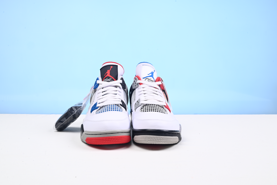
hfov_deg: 48.4
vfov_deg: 33.4
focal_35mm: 40
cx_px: 138
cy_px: 92
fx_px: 308
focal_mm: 40
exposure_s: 1/2
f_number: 16
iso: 100
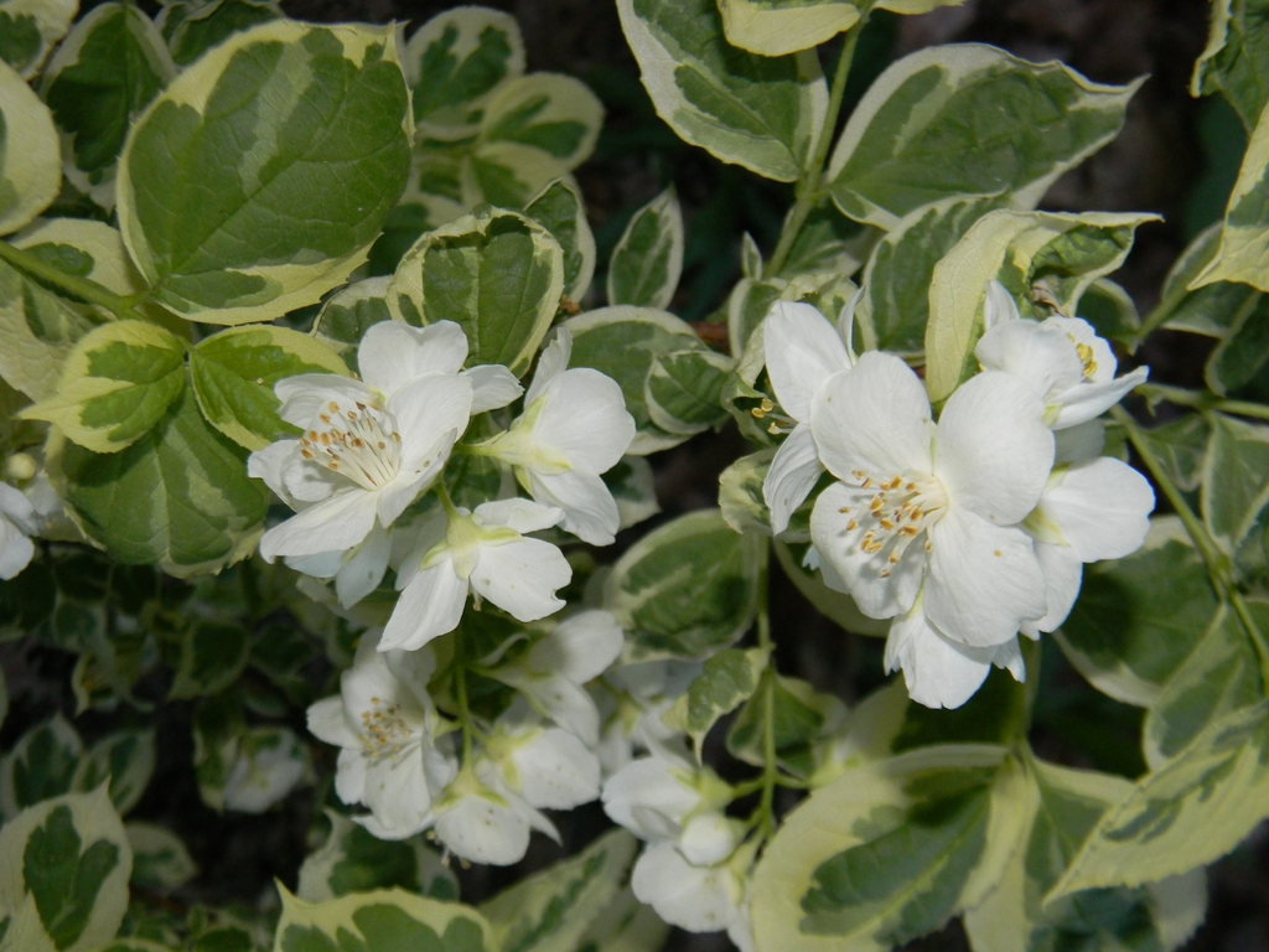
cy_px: 476
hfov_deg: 40.4
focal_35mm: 47
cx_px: 634
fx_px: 1723
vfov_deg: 30.9
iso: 200
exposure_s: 1/30
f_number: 7.8
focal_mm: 8.6
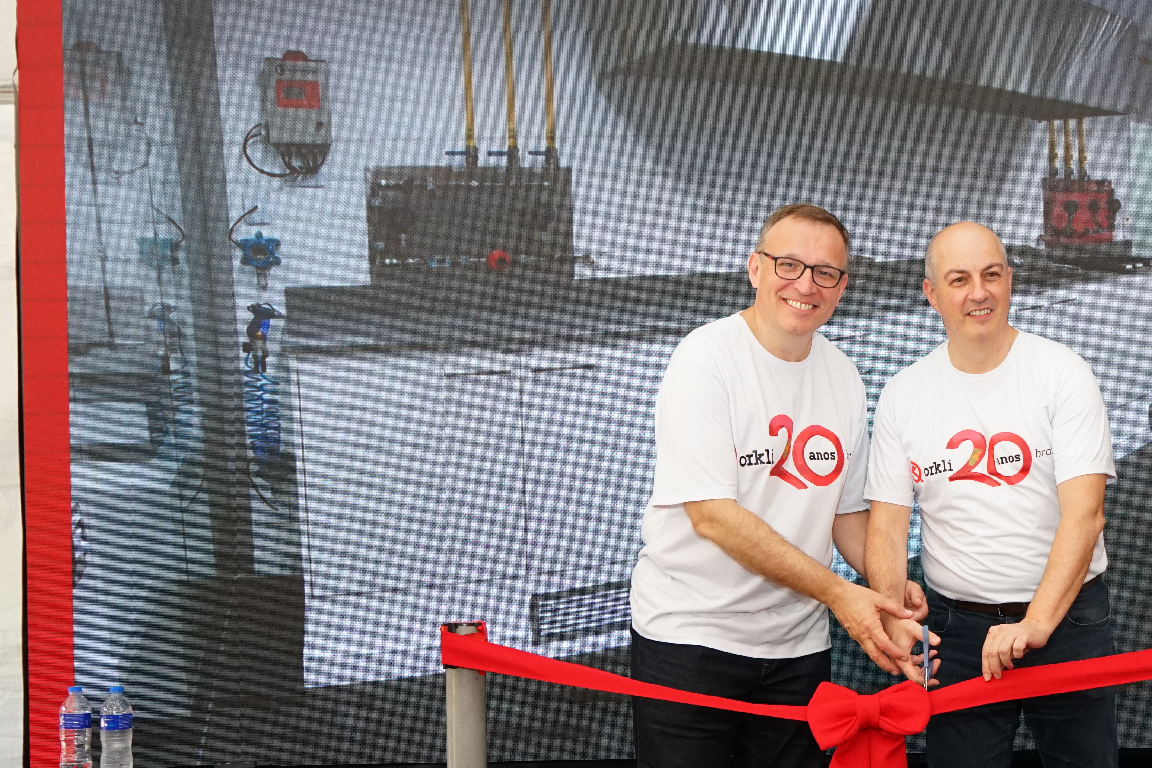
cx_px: 859
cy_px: 572
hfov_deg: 43.1
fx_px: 1408
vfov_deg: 30.0
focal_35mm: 44
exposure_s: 1/160
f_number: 7.1
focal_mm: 28
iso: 2000
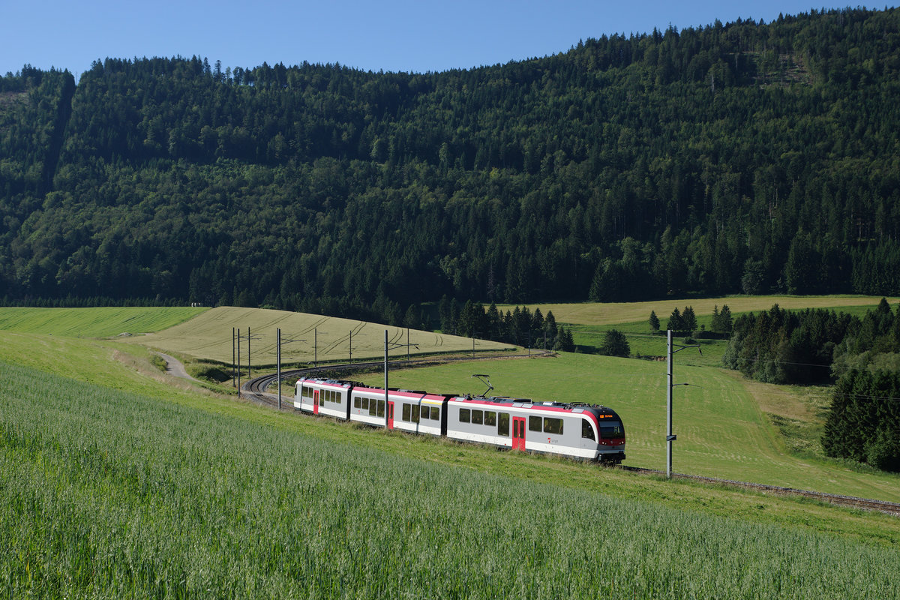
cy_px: 300
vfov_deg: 29.9
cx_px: 450
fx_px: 1125
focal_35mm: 45
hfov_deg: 43.6
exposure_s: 1/640
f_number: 5
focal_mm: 30
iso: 100
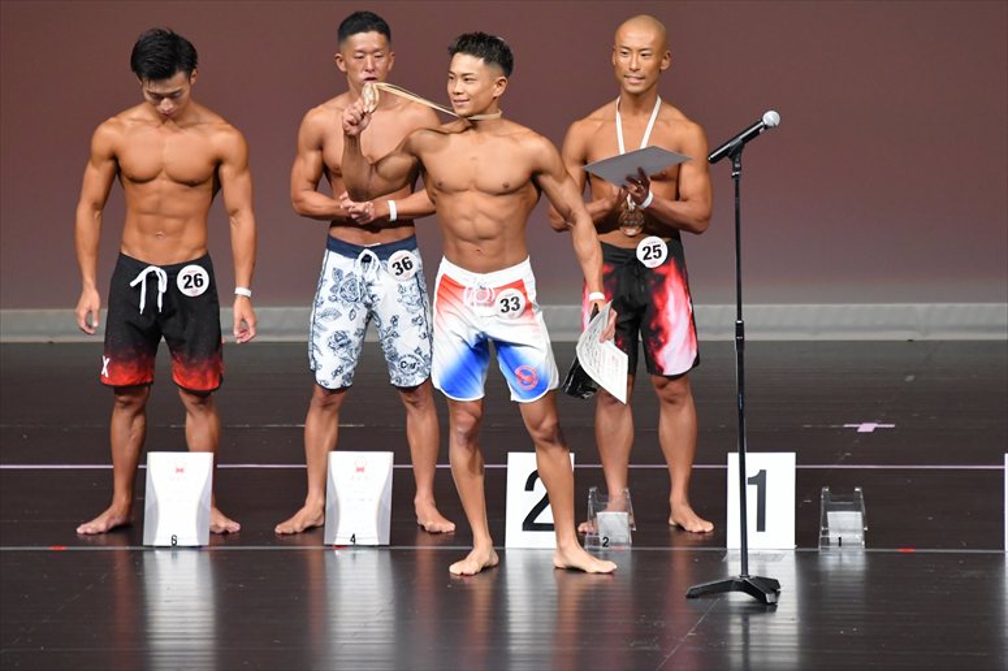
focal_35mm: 315
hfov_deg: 6.5
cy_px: 336
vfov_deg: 4.4
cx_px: 504
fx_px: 8816
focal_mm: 210
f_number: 5.6
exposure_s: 1/400
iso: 4000
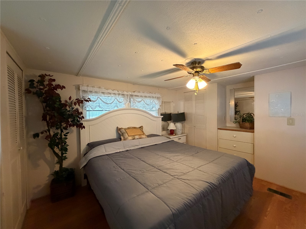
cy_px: 114
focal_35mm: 14
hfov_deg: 102.1
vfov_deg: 85.7
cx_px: 153
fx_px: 124
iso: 1000
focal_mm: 2.22
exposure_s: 1/60
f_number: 2.2
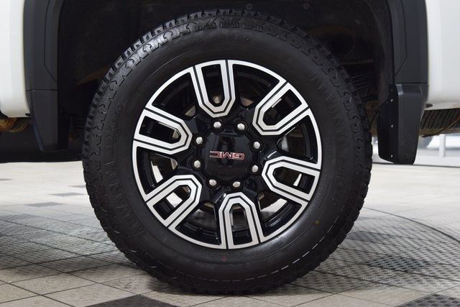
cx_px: 230
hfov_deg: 36.9
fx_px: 690
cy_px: 154
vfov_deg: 25.1
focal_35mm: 54
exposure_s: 1/15
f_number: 6.3
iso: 1000
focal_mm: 36
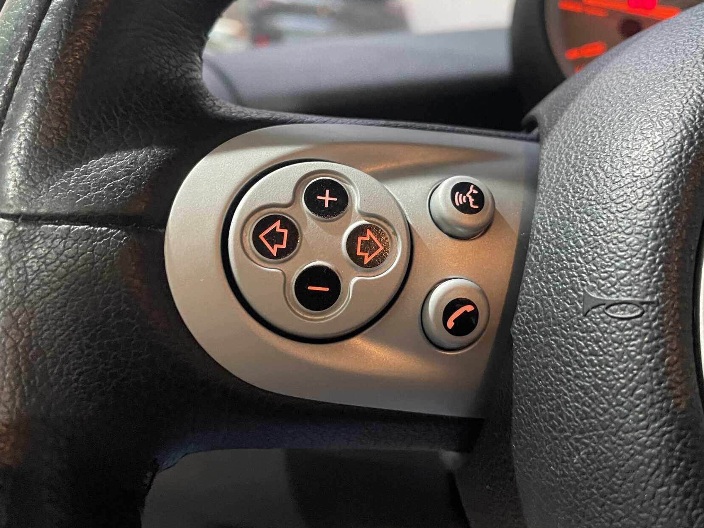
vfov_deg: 44.0
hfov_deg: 56.5
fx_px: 651
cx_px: 414
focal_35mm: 32
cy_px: 214
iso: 500
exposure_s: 1/33
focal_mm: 4.2
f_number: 1.6
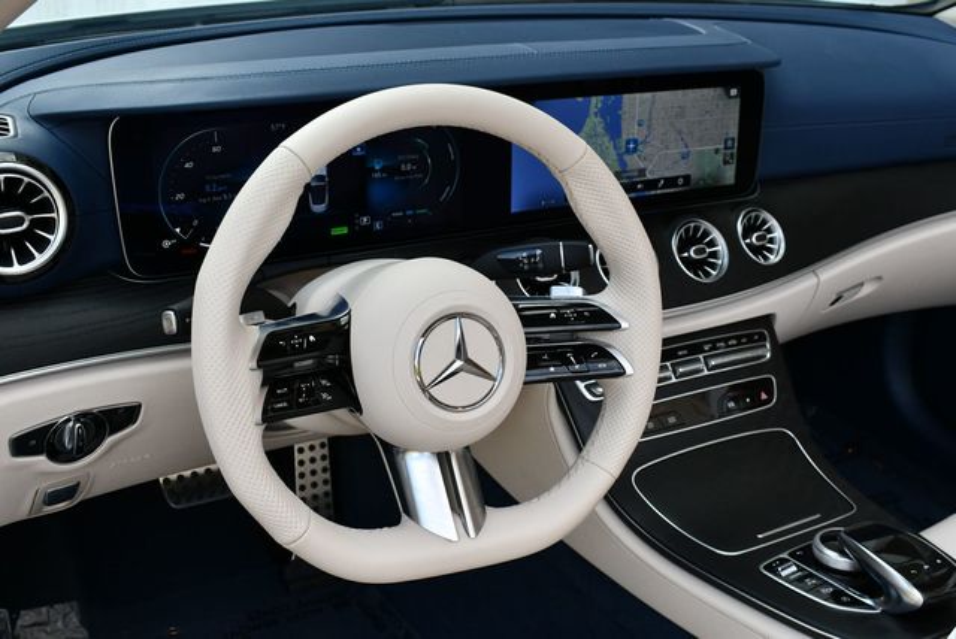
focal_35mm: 44
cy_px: 320
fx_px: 1169
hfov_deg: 44.5
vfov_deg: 30.6
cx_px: 478
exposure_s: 1/250
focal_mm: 22
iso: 320
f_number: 5.6
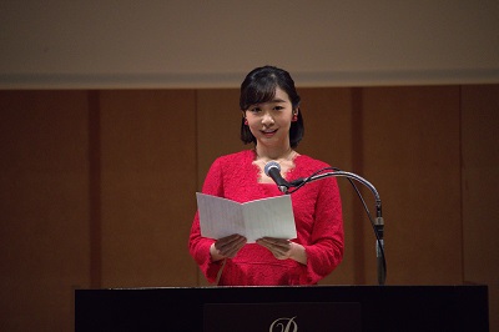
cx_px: 250
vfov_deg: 2.3
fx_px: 8310
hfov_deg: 3.4
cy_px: 166
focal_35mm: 600
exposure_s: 1/500
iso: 12800
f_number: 6.3
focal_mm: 600
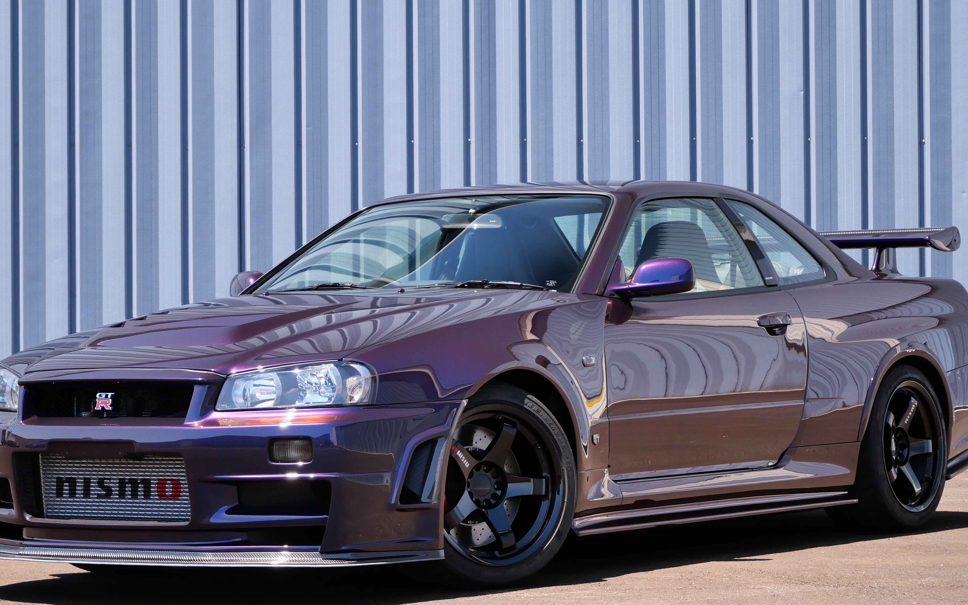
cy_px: 264
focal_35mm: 116
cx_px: 468
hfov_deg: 18.0
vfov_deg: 11.3
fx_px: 3060
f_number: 5.6
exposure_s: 1/250
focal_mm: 49
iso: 640
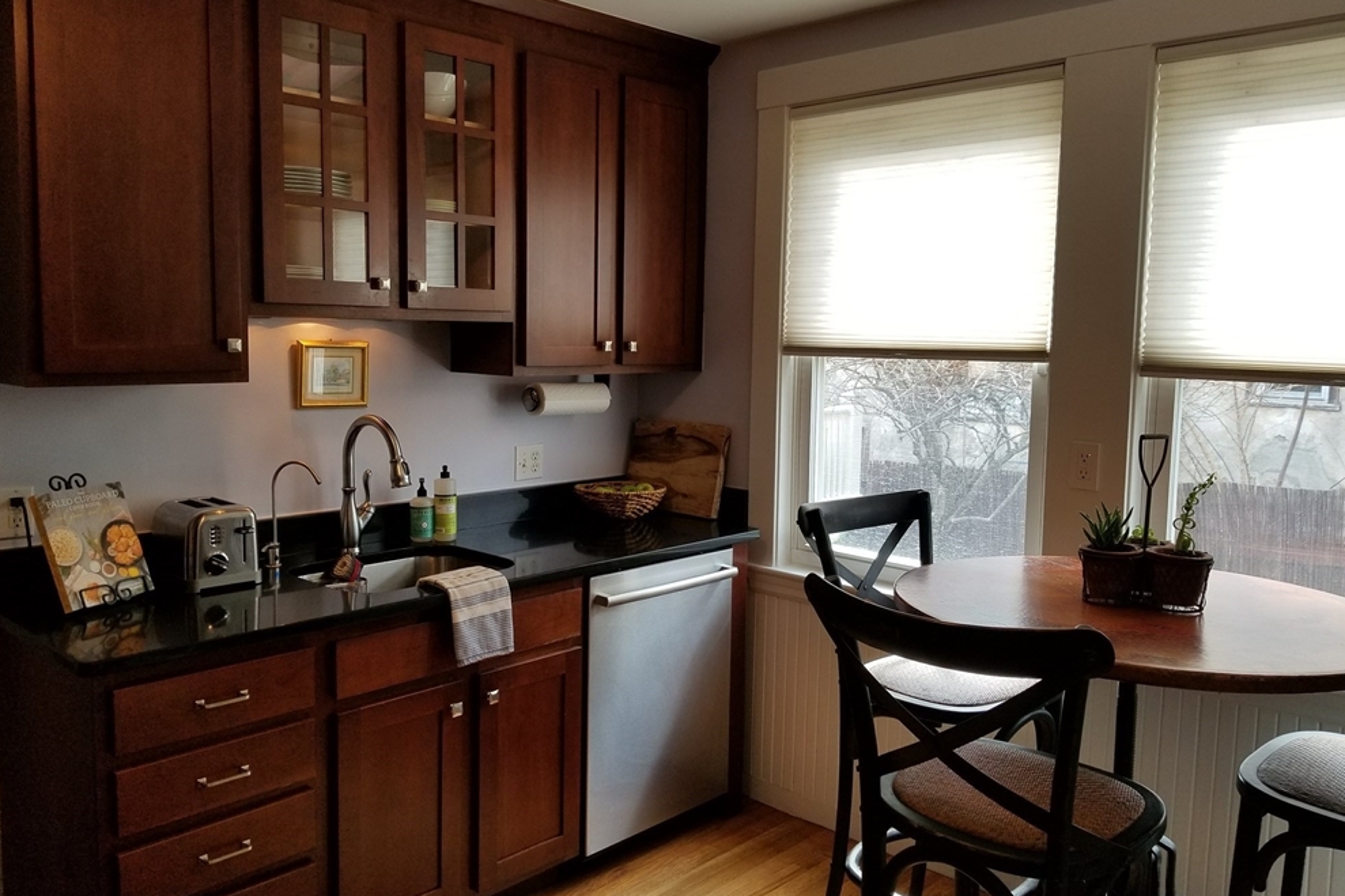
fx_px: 1046
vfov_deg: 46.4
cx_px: 656
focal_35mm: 28
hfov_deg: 65.5
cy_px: 443
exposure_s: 1/120
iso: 80
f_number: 1.7
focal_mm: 4.25
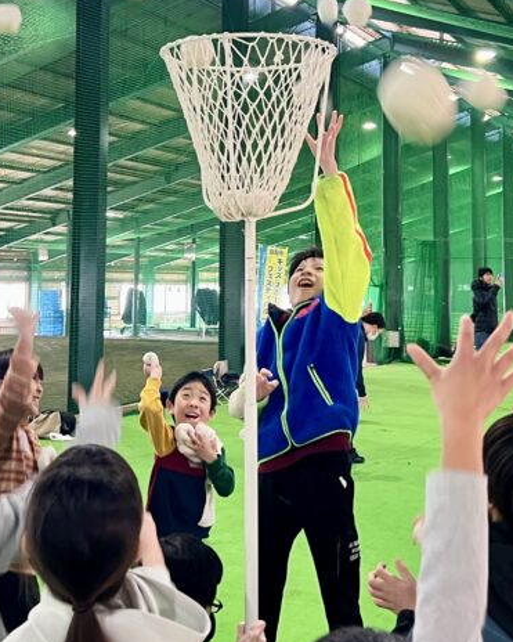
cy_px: 195
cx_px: 207
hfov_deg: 27.1
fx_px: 1063
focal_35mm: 56
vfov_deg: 33.2
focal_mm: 5.7
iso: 125
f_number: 1.5
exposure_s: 1/60
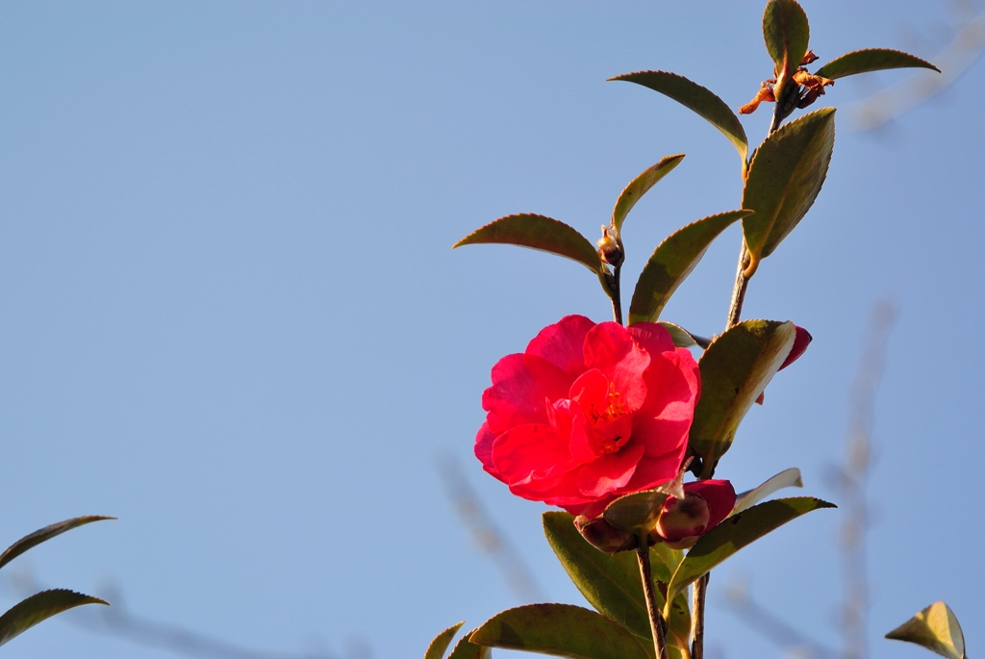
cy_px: 330
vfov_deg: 7.3
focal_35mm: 189
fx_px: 5176
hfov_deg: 10.9
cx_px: 492
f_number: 4.5
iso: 100
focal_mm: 70
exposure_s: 1/400
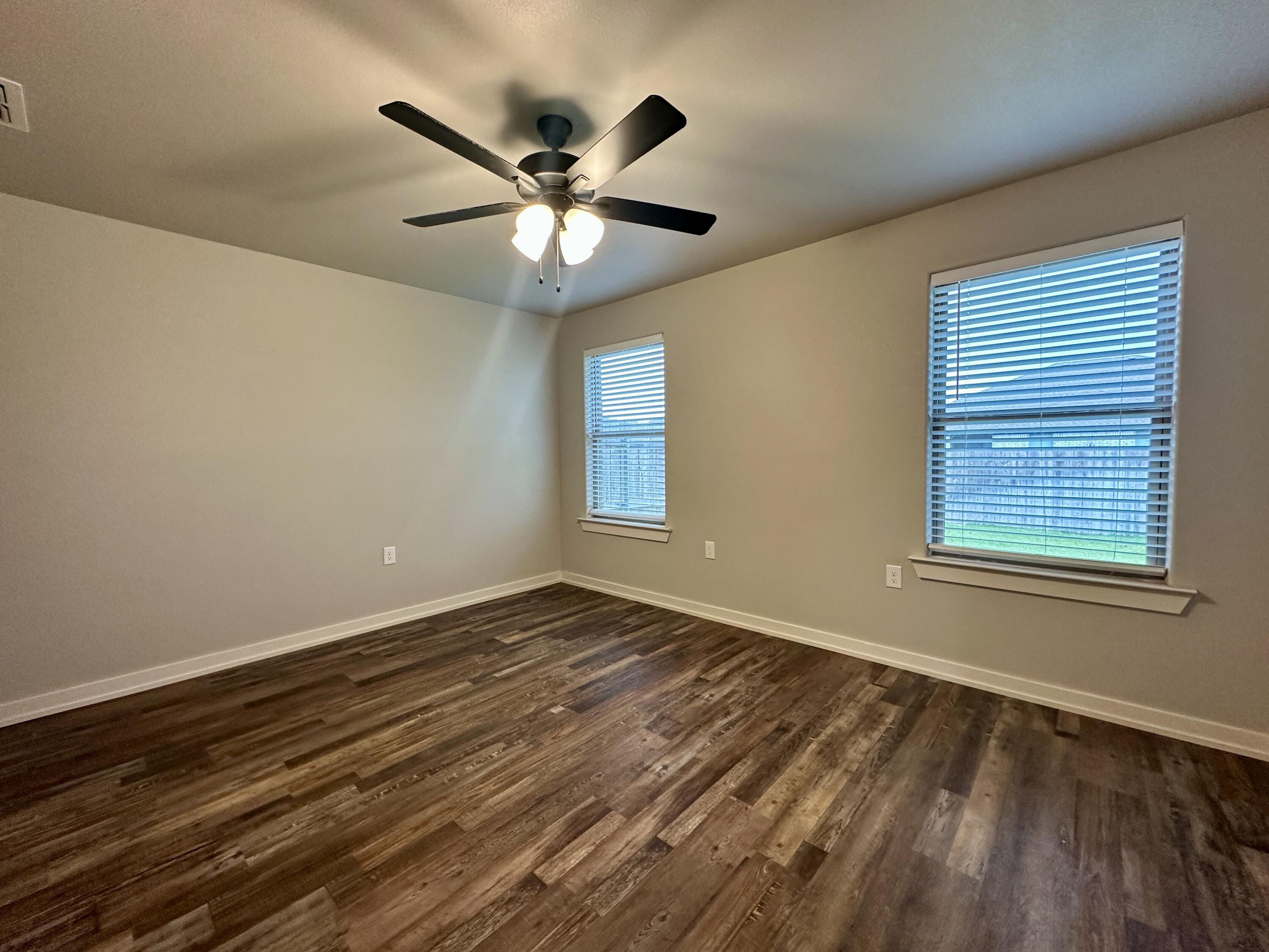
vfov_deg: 85.7
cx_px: 634
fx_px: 513
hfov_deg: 102.1
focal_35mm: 14
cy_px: 476
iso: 160
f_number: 2.2
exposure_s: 1/60
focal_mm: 2.22
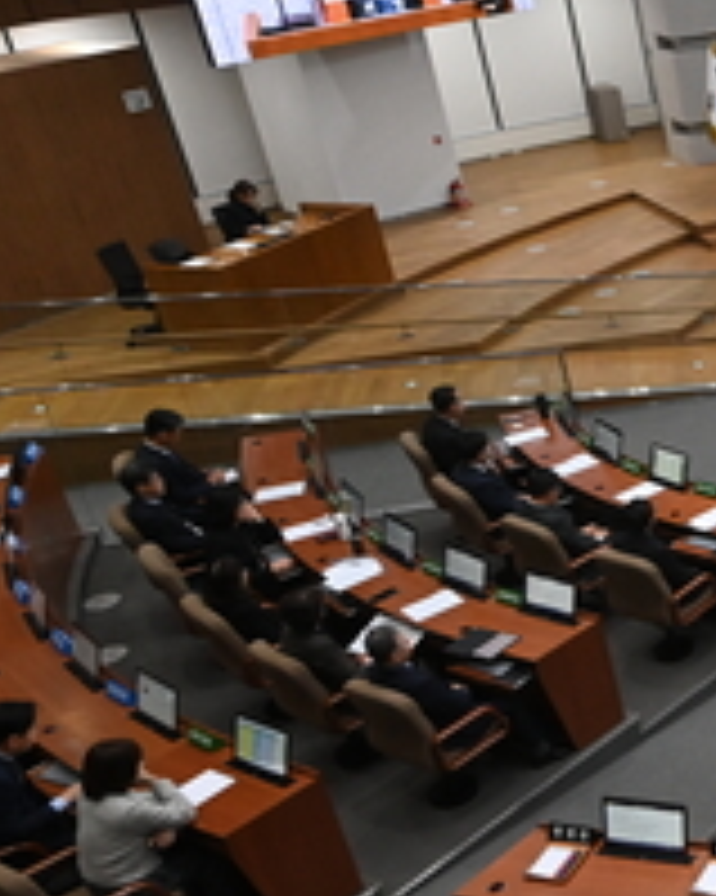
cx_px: 1171
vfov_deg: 36.6
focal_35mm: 51
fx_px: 1352
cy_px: 513
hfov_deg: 22.3
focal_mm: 18
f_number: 6.3
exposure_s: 1/250
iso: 5000
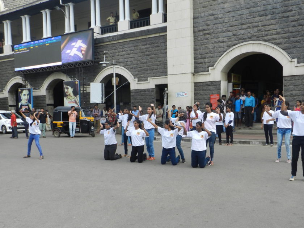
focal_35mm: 39
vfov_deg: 36.7
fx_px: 343
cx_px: 174
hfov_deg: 47.7
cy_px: 138
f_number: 3.7
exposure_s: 1/400
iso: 160
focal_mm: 5.6
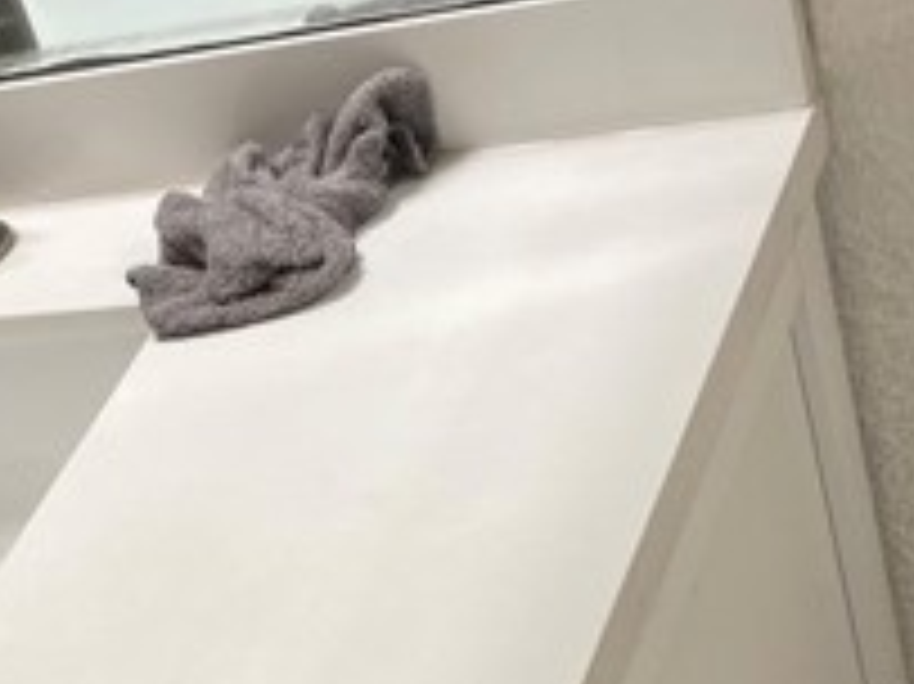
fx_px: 2164
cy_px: 788
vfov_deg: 17.3
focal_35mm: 82
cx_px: 122
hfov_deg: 23.3
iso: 80
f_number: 1.6
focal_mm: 4.2
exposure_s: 1/120
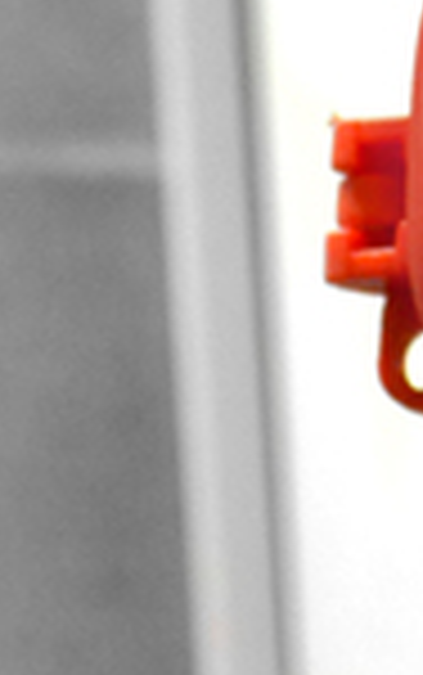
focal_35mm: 459
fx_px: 8450
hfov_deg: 2.7
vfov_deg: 4.6
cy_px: 97
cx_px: 2002
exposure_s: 1/25
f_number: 8
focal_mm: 44
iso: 1600
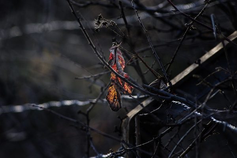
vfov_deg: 4.7
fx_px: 1925
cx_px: 118
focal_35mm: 292
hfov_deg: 7.0
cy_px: 79
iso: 320
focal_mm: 195
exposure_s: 1/800
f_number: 6.3
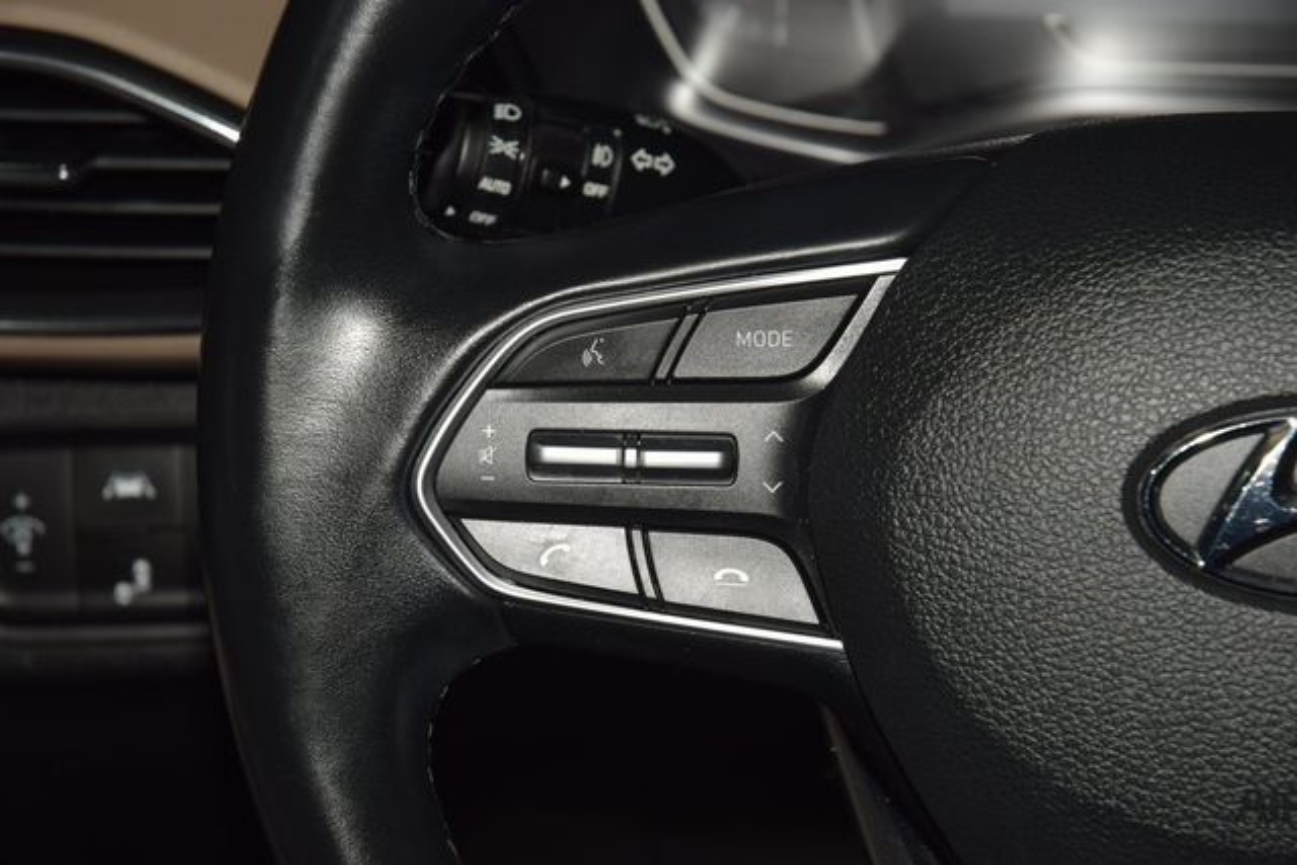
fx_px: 3784
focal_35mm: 105
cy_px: 432
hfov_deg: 19.5
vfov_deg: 13.0
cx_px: 648
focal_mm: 70
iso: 100
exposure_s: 1/125
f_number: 8
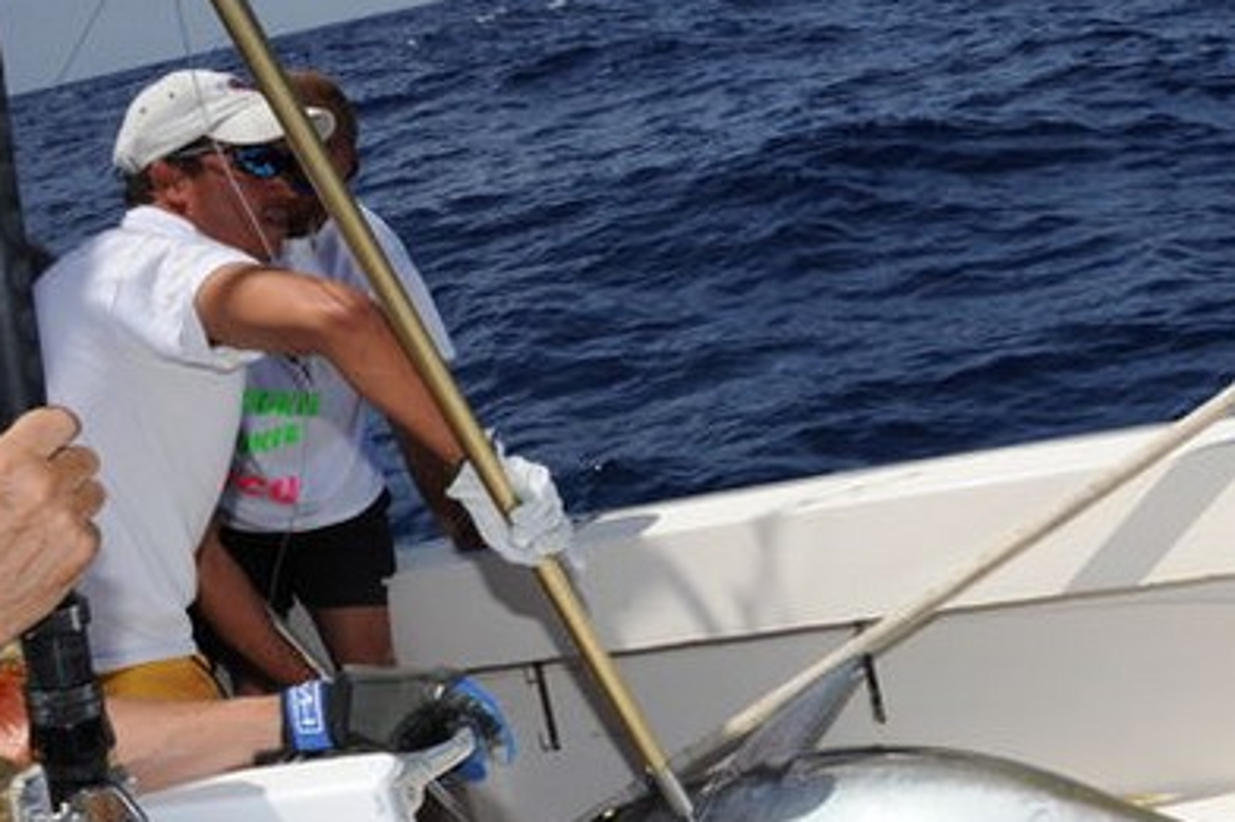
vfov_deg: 29.4
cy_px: 603
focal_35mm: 45
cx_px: 907
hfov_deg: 42.4
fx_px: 1543
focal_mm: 28
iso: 400
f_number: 22
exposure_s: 1/250
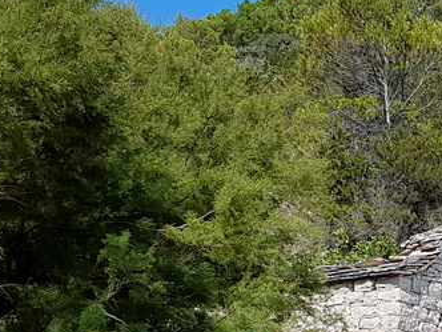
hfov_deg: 19.7
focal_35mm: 94
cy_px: 332
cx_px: 523
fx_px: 1200
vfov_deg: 15.4
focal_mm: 4.2
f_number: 1.7
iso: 40
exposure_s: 1/2352
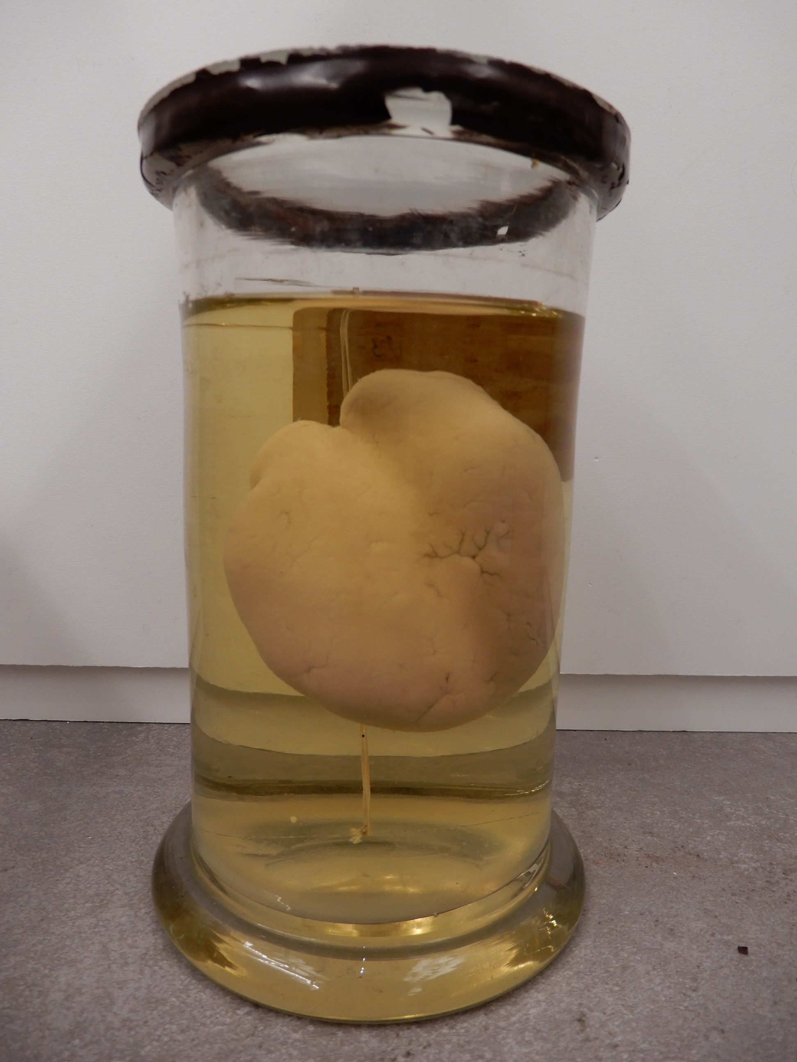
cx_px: 398
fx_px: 737
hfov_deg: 56.8
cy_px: 531
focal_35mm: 24
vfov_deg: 71.6
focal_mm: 4.3
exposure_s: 1/30
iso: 125
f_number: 3.4
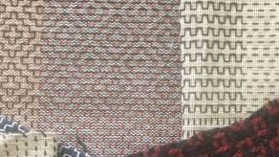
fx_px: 532
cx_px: 210
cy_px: 154
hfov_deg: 28.9
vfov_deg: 16.4
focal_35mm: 72
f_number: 2.2
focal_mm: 4.2
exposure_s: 1/20
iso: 200
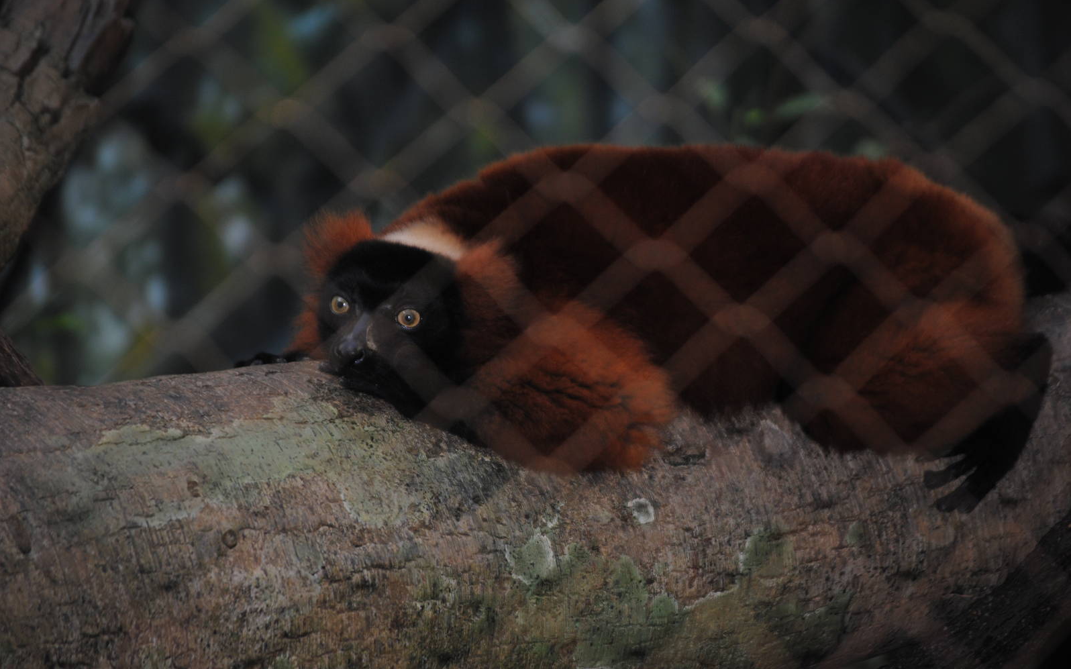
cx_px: 536
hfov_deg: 9.4
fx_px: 6494
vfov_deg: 5.9
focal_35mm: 223
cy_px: 347
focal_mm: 145
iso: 200
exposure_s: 1/60
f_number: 5
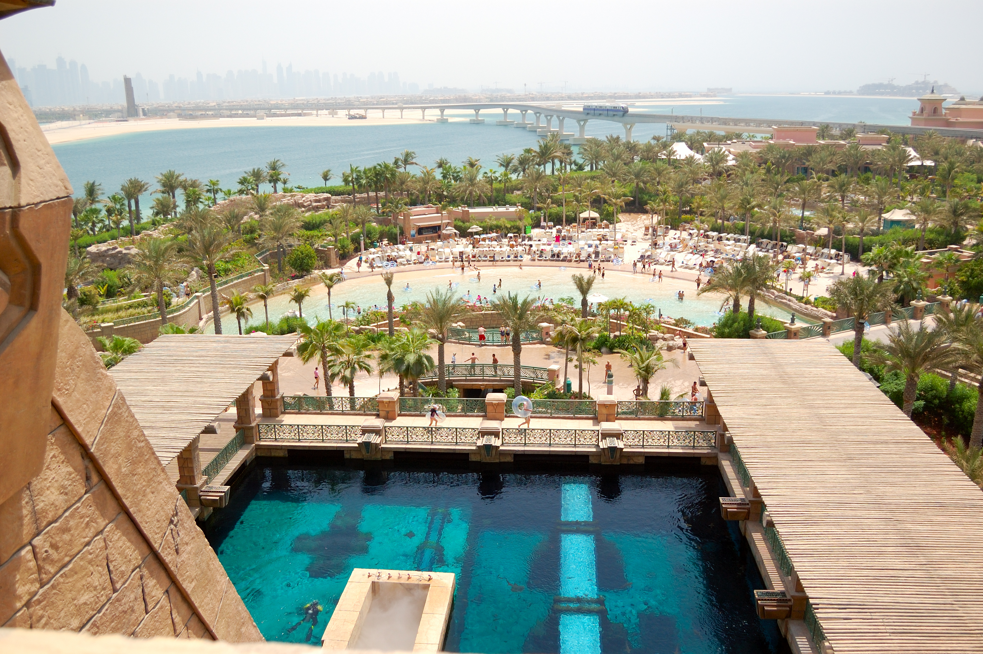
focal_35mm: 30
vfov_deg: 43.5
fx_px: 818
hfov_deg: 62.0
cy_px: 327
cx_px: 492
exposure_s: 1/1600
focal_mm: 20
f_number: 4.5
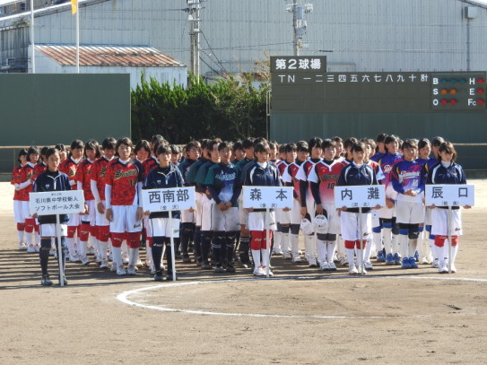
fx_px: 1786
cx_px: 239
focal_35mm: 127
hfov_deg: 15.5
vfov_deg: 11.7
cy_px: 177
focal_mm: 20.6
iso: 100
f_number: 5
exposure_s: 1/200
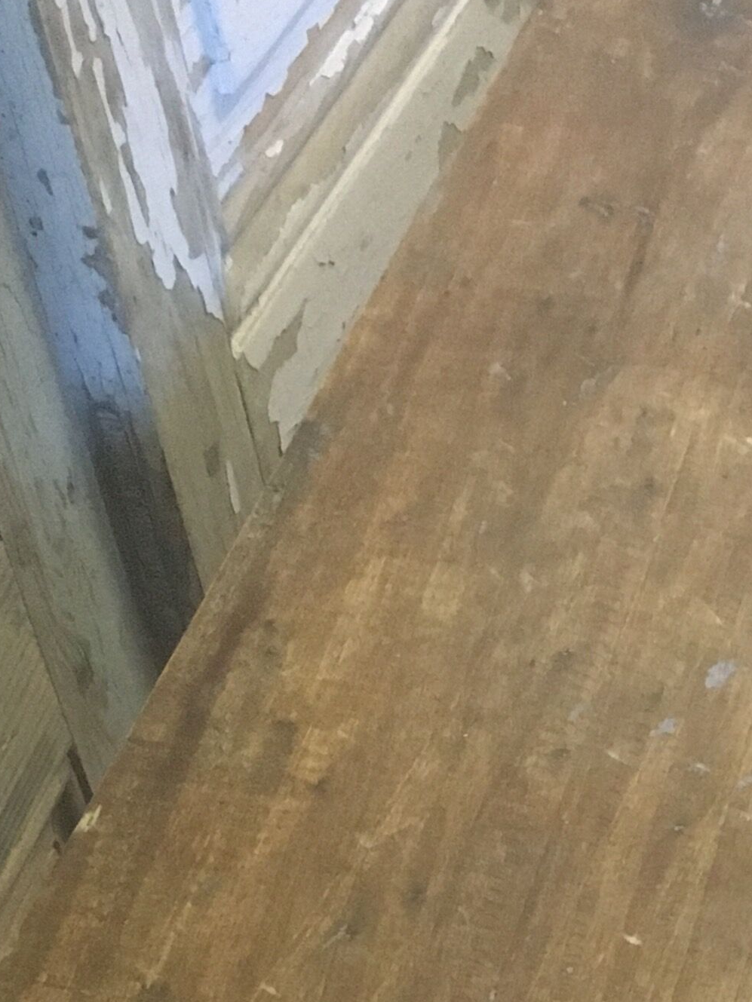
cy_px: 1431
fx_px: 2549
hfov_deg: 16.2
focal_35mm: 88
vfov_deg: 19.8
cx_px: 879
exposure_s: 1/17
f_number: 2.2
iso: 250
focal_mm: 4.15
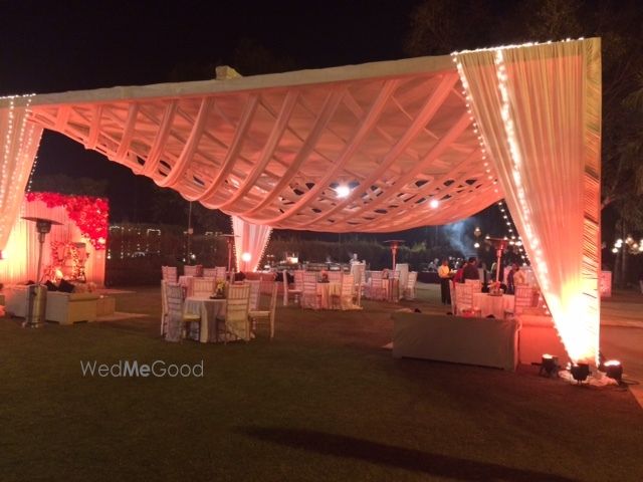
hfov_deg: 61.7
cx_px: 322
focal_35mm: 29
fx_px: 539
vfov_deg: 48.2
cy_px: 241
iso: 320
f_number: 2.2
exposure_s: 1/33
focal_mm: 4.15
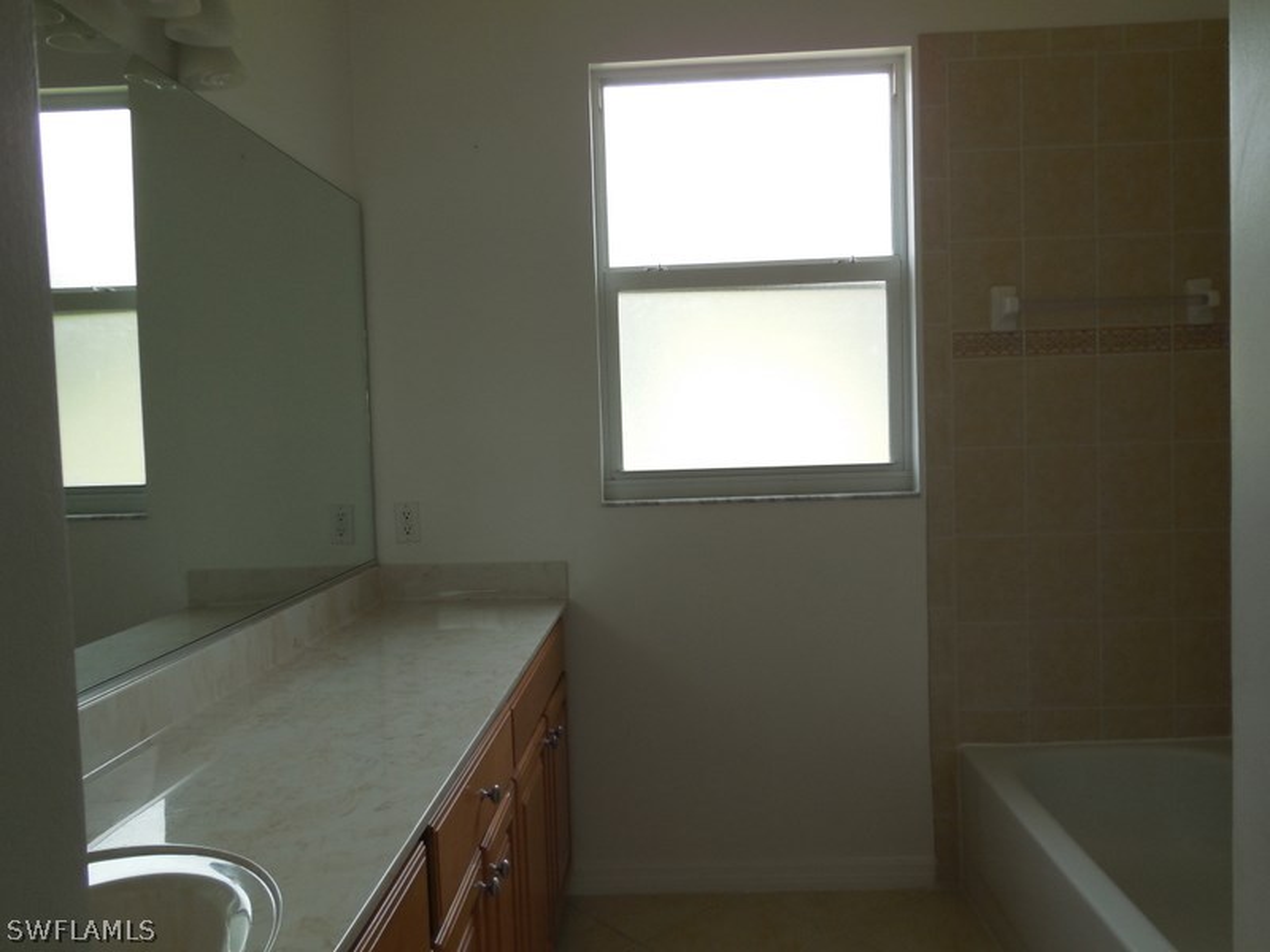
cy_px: 476
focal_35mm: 25
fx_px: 917
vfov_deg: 54.9
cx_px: 635
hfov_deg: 69.4
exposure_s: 1/125
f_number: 3.1
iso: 125
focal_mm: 4.5
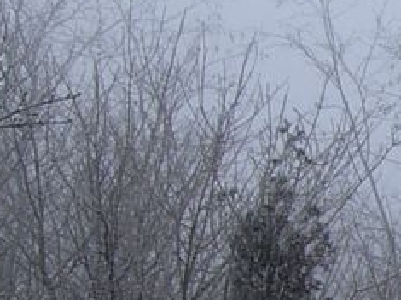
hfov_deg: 9.0
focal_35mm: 196
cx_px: 1014
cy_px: 632
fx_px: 2269
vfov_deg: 7.2
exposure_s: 1/186
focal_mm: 7.5
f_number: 4.8
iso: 50
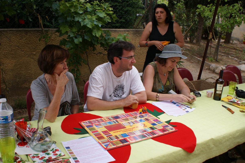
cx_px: 122
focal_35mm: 36
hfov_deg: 53.2
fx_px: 245
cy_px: 82
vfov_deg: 36.8
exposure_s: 1/80
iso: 100
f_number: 9
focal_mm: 24
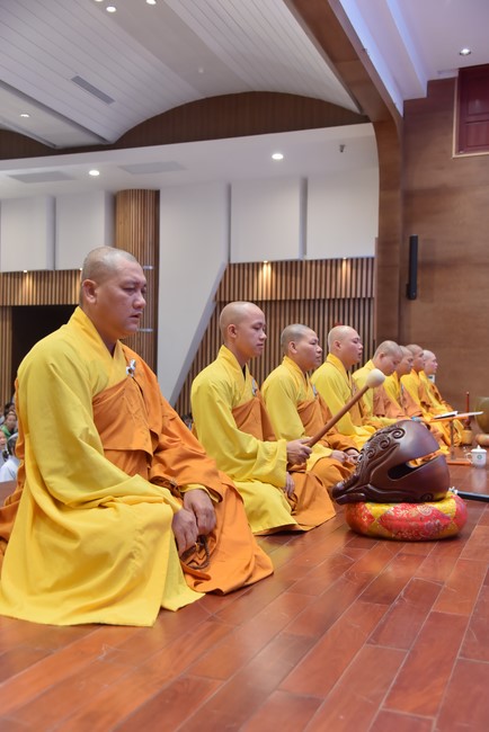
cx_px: 244
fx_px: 773
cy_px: 366
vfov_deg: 50.7
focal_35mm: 38
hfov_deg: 35.1
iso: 1000
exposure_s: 1/125
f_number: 5
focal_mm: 38
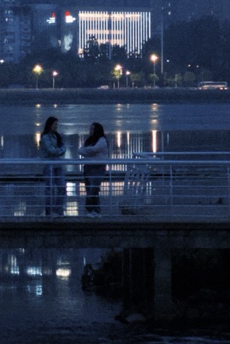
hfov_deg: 5.8
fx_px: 2258
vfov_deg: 8.6
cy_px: -44
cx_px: 17
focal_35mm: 236
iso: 500
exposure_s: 1/15
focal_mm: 9
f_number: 2.8
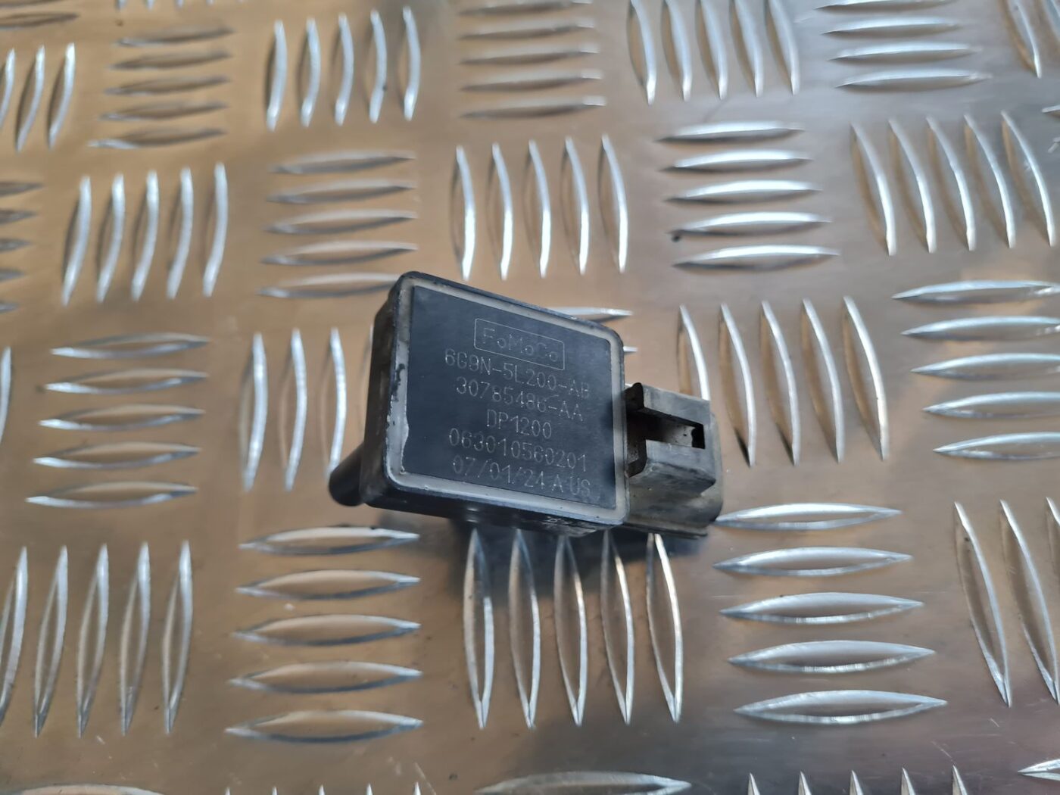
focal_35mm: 26
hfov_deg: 67.3
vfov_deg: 53.1
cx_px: 530
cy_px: 398
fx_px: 796
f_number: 1.8
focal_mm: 5.4
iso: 160
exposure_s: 1/100
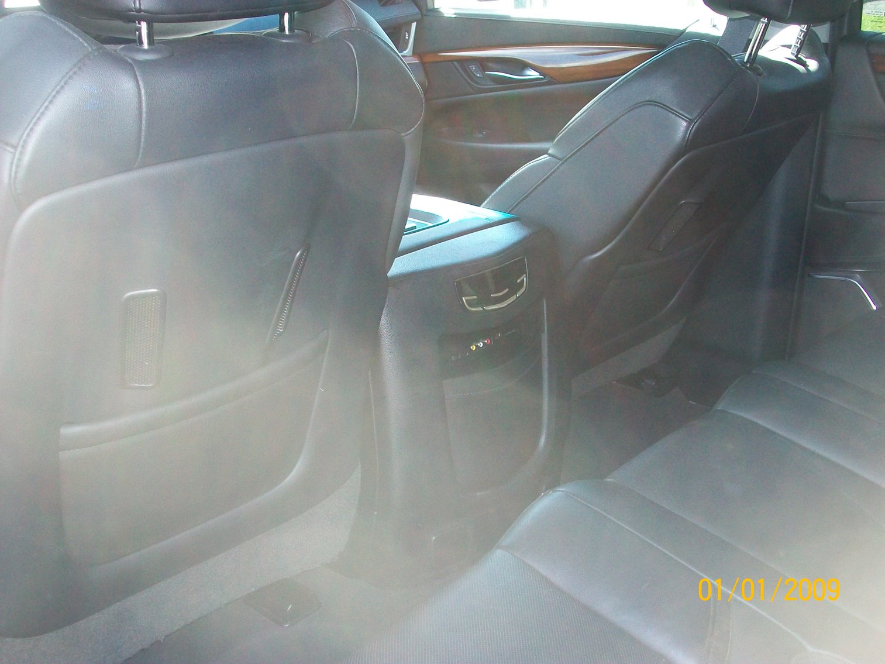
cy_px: 332
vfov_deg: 34.4
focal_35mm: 42
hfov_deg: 44.8
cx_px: 442
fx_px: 1074
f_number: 3.2
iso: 160
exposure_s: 1/80
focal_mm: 7.1
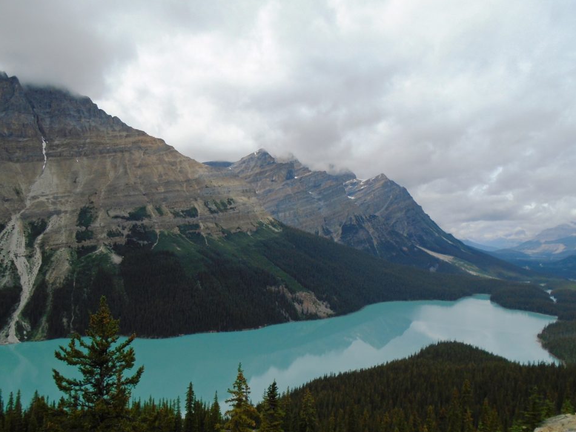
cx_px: 267
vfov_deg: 49.7
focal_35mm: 28
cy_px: 227
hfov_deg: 63.4
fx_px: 466
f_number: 8
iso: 100
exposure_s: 1/250
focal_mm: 4.6
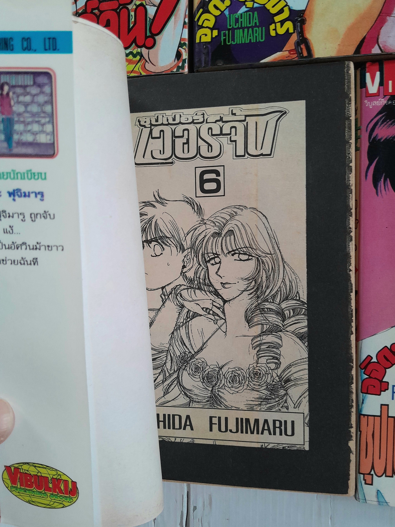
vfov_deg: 67.3
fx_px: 396
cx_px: 198
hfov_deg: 53.1
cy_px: 264
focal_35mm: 26
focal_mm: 3.98
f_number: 1.8
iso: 400
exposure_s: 1/33
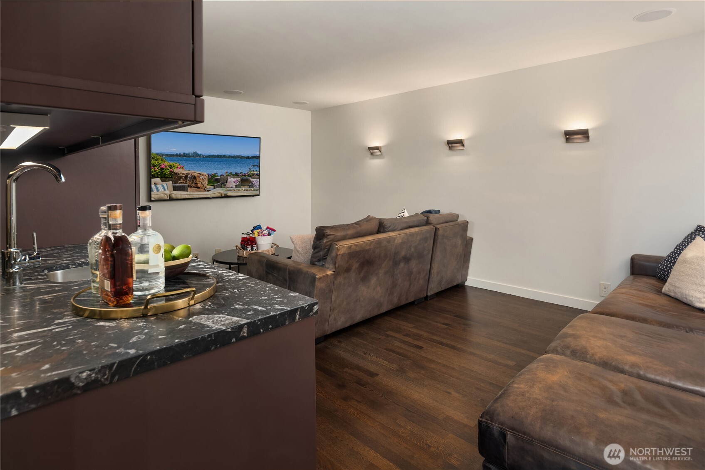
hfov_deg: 86.9
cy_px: 235
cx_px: 352
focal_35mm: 19
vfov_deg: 64.6
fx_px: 372
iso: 100
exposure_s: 3
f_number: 7.1
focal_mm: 19
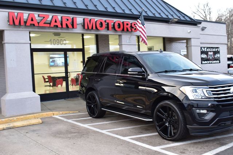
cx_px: 116
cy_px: 78
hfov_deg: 47.9
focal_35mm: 40
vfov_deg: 33.0
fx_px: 262
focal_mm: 27
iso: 400
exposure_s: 1/25
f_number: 7.1
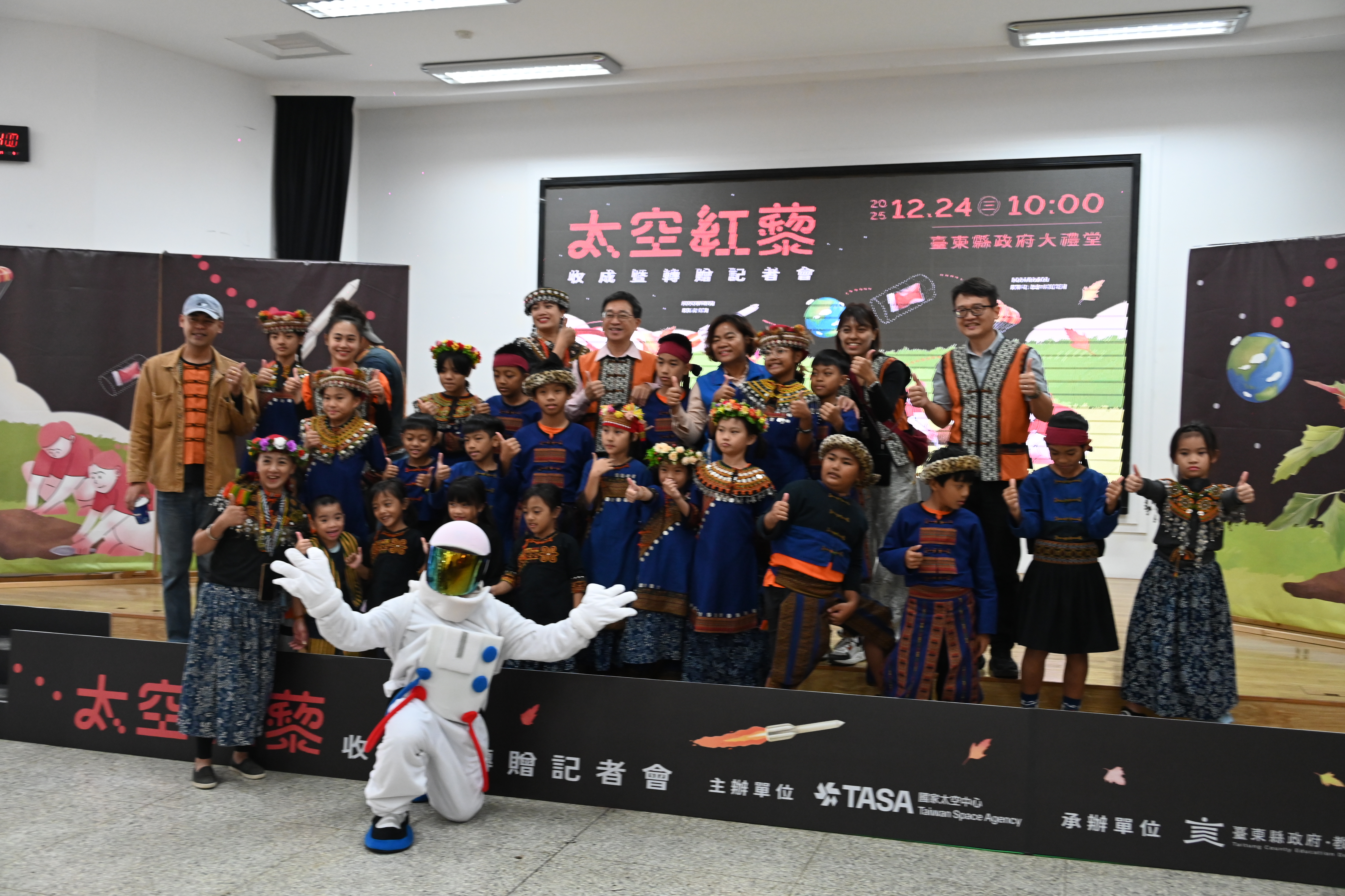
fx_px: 1307
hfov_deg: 54.4
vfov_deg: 37.8
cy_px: 448
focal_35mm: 35
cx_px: 672
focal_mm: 35
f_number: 4.8
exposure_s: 1/125
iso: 2500
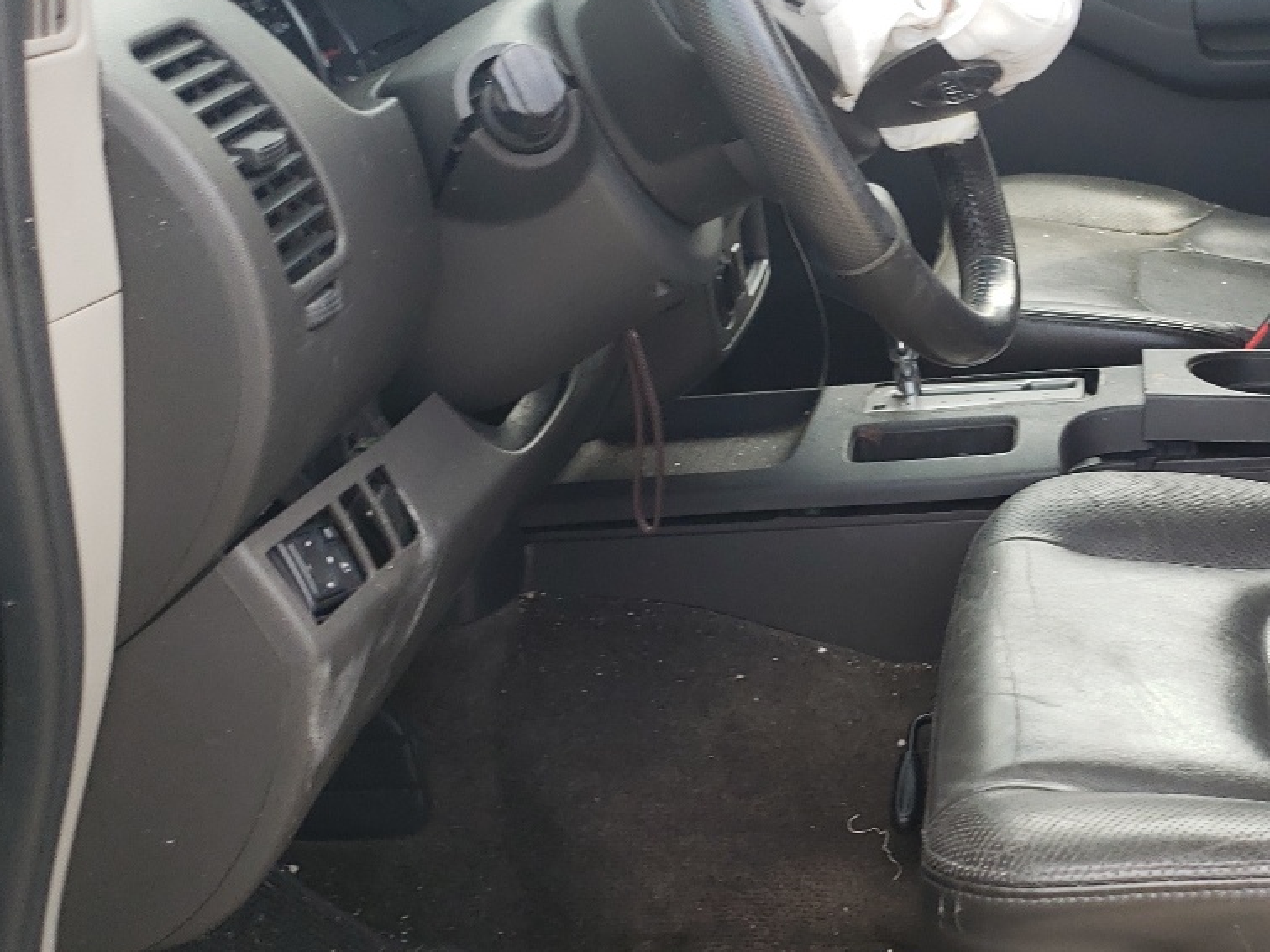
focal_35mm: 55
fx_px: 2018
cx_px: 1216
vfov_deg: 26.6
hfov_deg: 32.6
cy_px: 472
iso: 50
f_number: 1.5
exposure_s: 1/222
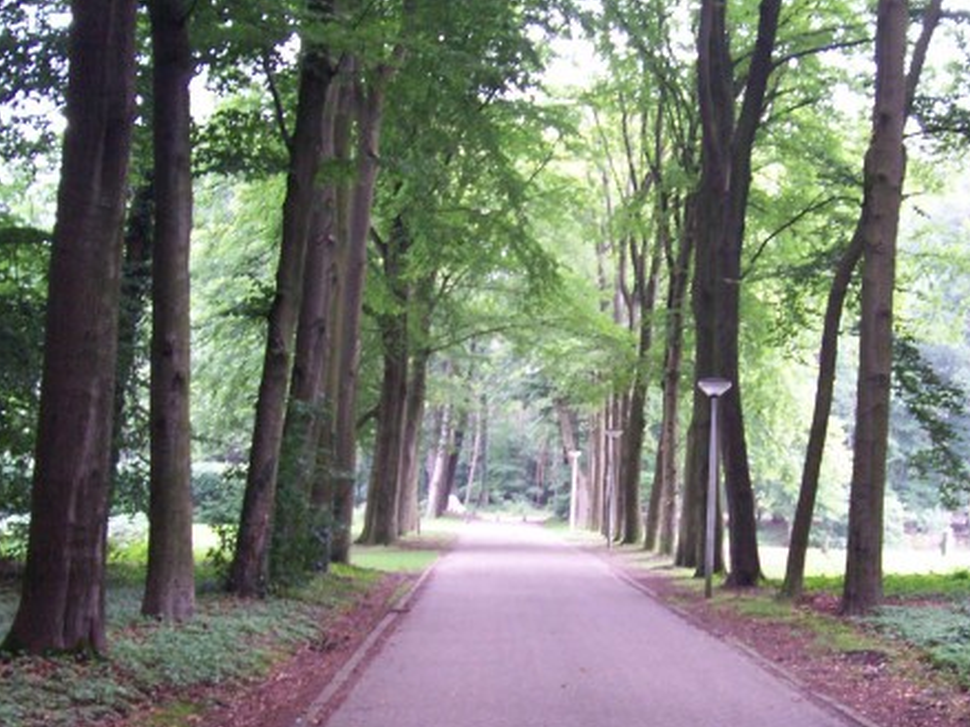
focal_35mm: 62
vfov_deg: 23.5
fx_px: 1737
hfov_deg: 31.1
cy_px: 517
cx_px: 579
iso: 129
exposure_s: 1/32
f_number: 2.7
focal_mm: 5.6
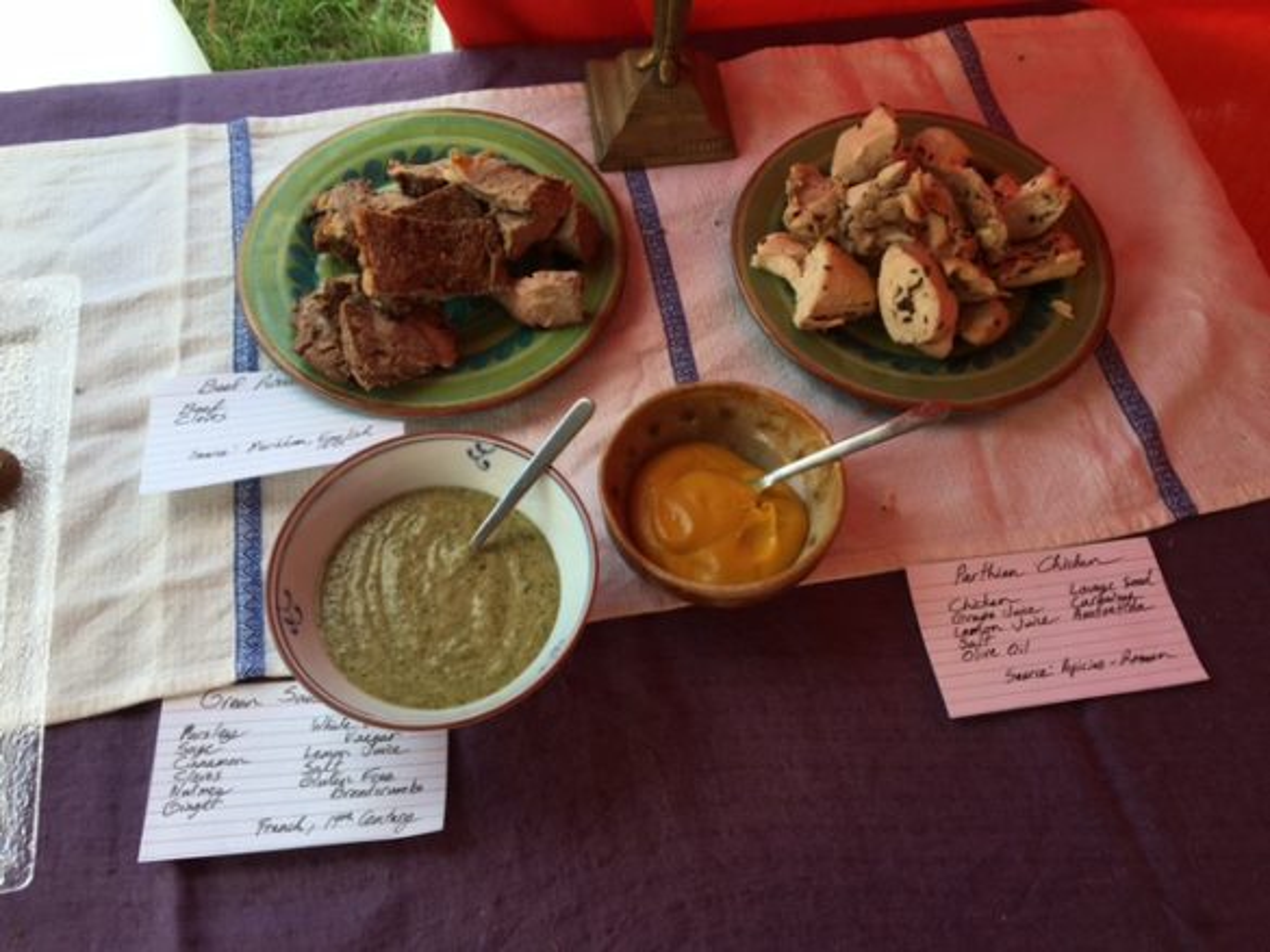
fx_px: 1064
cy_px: 476
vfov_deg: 48.2
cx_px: 635
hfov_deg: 61.6
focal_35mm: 29
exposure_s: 1/304
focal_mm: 4.15
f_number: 2.2
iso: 25
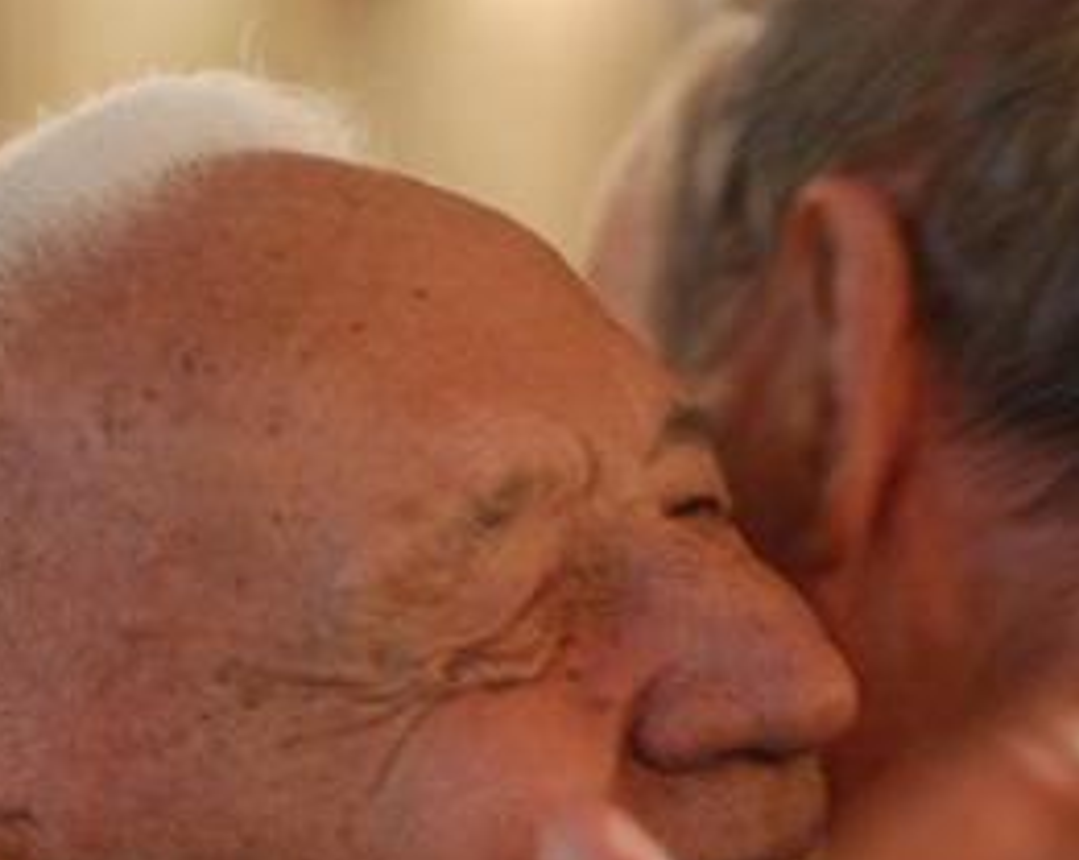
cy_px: 659
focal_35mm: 157
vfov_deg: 9.8
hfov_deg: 12.3
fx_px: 5006
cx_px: 376
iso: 1000
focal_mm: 50
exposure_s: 1/60
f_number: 1.4
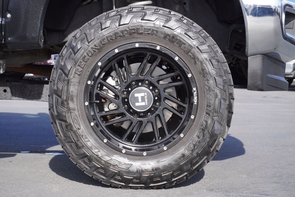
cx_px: 148
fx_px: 615
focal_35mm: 75
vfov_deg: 18.2
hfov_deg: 27.0
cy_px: 98
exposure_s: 1/200
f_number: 6.3
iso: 100
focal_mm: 50
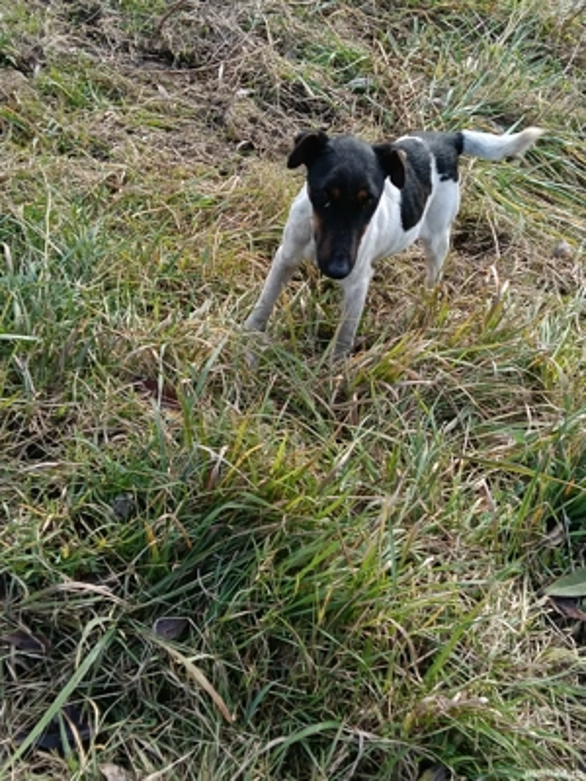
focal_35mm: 42
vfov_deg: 44.8
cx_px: 293
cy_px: 390
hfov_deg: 34.3
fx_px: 948
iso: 64
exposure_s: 1/100
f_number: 1.8
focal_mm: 3.98
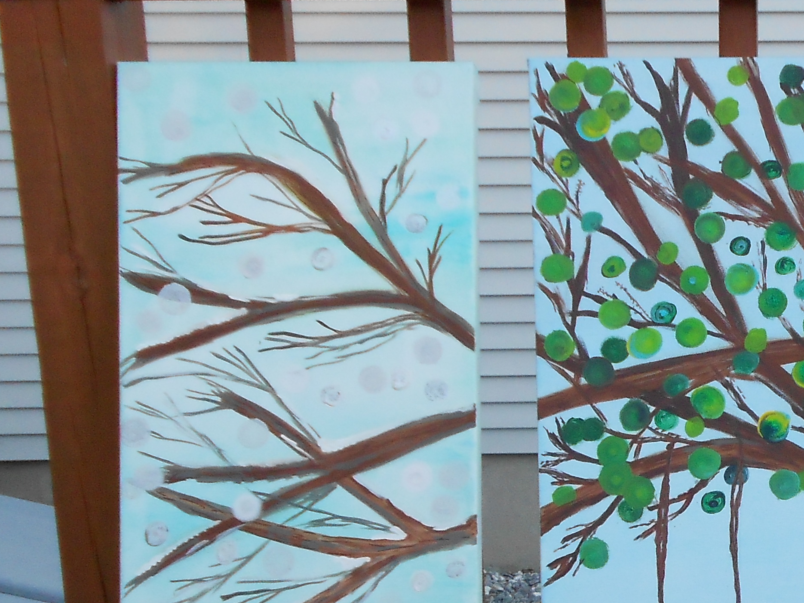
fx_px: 1556
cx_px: 863
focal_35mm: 67
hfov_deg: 26.8
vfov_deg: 21.5
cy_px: 533
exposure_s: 1/125
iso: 160
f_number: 3.4
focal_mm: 5.1
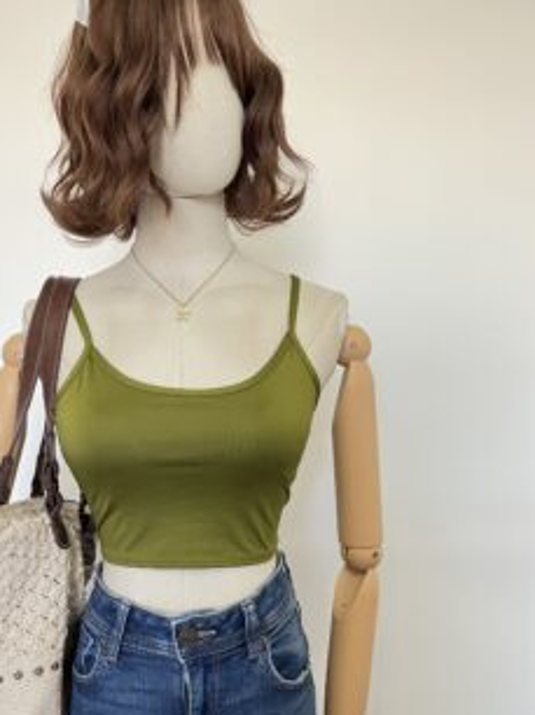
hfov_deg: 41.4
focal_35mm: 34
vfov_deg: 54.0
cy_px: 374
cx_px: 199
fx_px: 702
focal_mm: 5.1
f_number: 1.6
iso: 400
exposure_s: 1/60
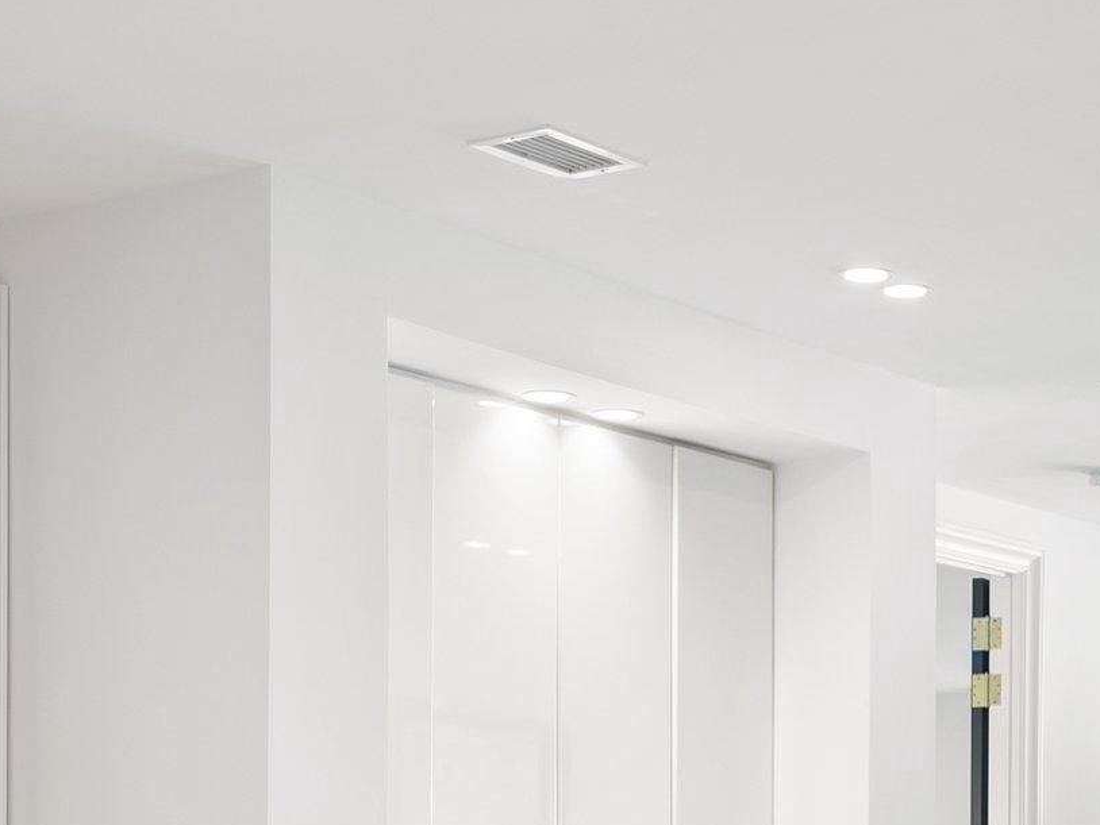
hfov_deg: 25.7
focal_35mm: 75
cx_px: 826
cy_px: 872
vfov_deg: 19.0
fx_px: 2384
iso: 400
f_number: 8
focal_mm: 31
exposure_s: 2.5
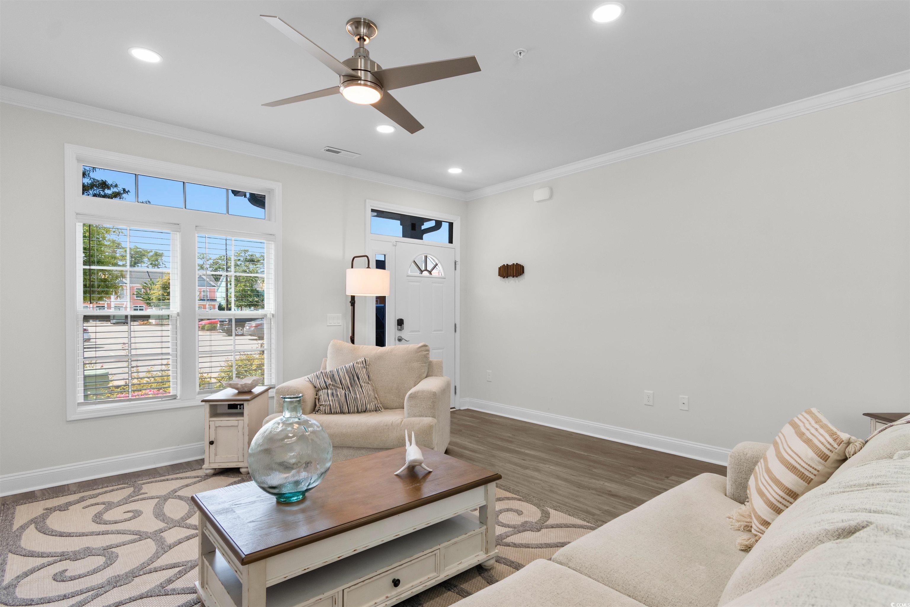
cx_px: 455
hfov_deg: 90.0
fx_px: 455
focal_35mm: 18
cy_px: 304
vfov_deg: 67.4
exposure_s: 1/4
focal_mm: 12
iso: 100
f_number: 4.8
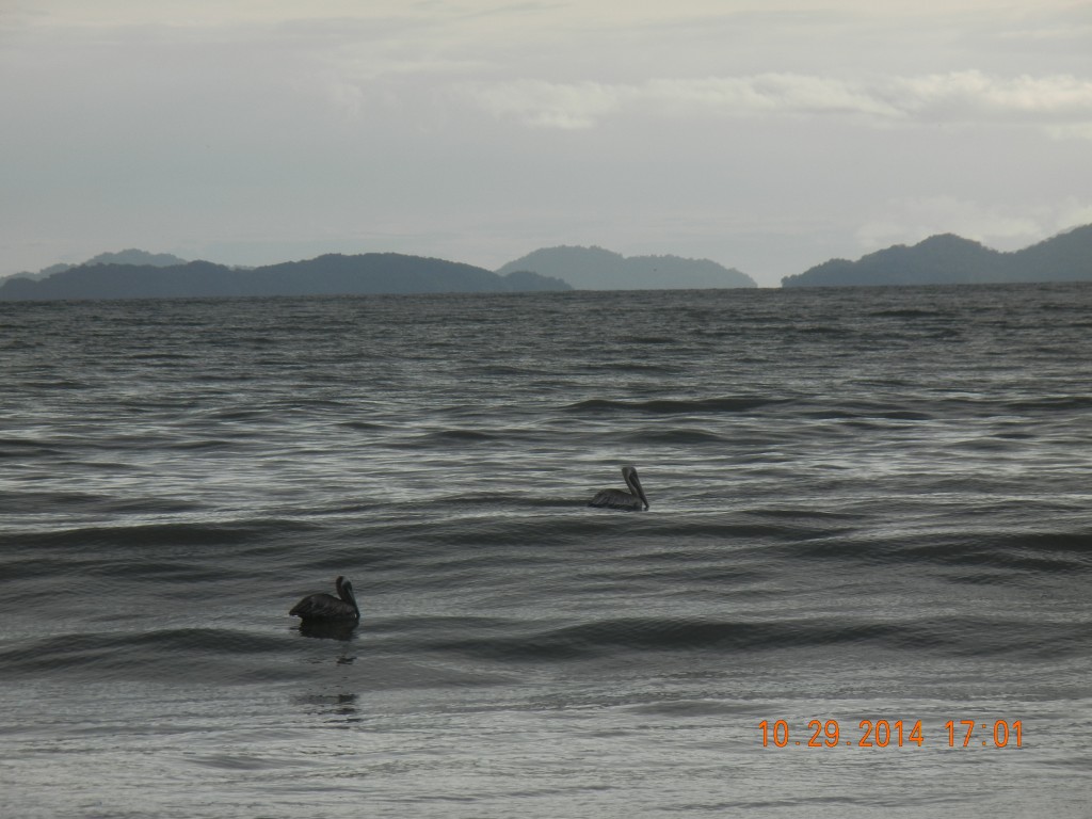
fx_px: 9464
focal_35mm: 300
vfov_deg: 5.0
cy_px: 410
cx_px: 546
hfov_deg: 6.6
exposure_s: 1/811
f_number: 5.6
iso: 160
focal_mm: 54
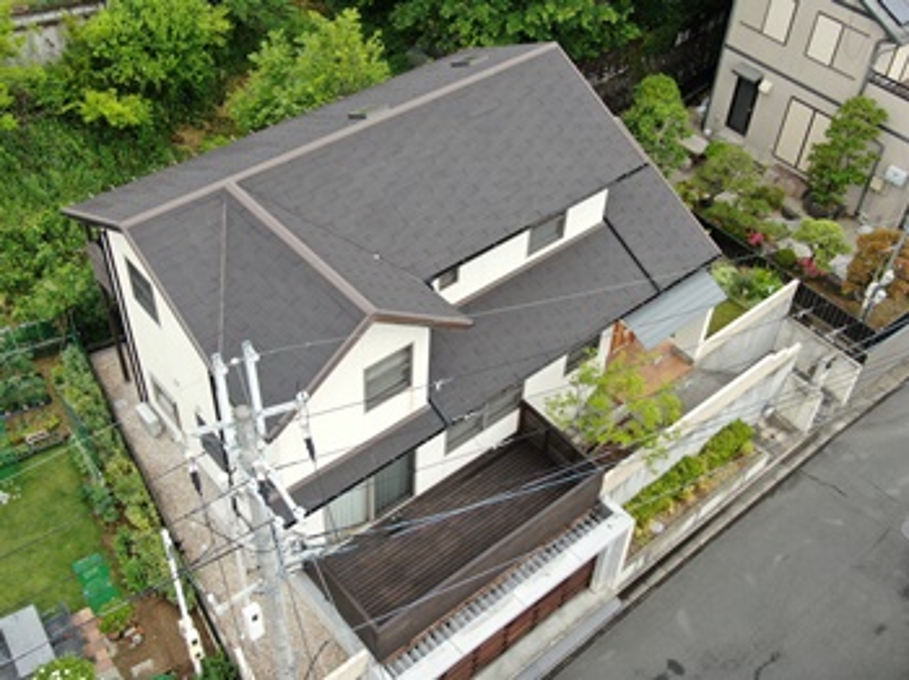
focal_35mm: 36
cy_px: 340
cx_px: 454
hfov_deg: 51.4
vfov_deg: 39.6
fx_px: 945
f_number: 3.3
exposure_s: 1/200
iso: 110
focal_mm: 6.21
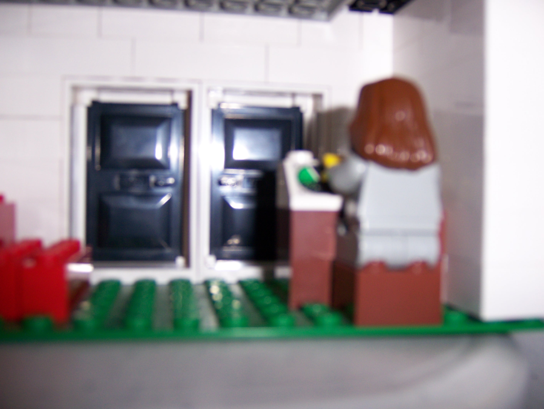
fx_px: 566
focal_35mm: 36
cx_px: 272
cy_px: 204
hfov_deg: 51.3
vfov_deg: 39.7
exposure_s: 1/60
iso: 100
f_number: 2.8
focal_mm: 6
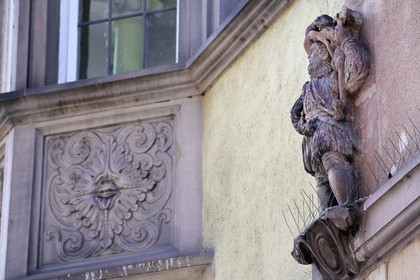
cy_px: 140
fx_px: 2042
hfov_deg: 11.7
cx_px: 210
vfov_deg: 7.8
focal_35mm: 175
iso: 800
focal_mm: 175
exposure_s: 1/250
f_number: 7.1
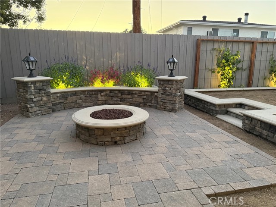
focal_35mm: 24
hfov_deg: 71.6
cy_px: 104
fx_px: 191
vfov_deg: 56.8
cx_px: 138
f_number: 1.78
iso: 800
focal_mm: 6.76
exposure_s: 1/40
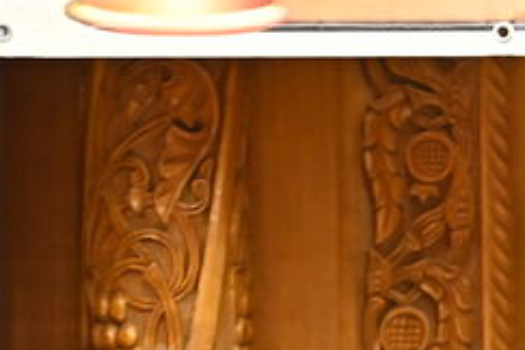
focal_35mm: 547
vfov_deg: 2.5
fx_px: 7976
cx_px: 1491
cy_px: 97
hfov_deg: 3.7
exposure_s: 1/200
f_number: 4
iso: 2500
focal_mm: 95
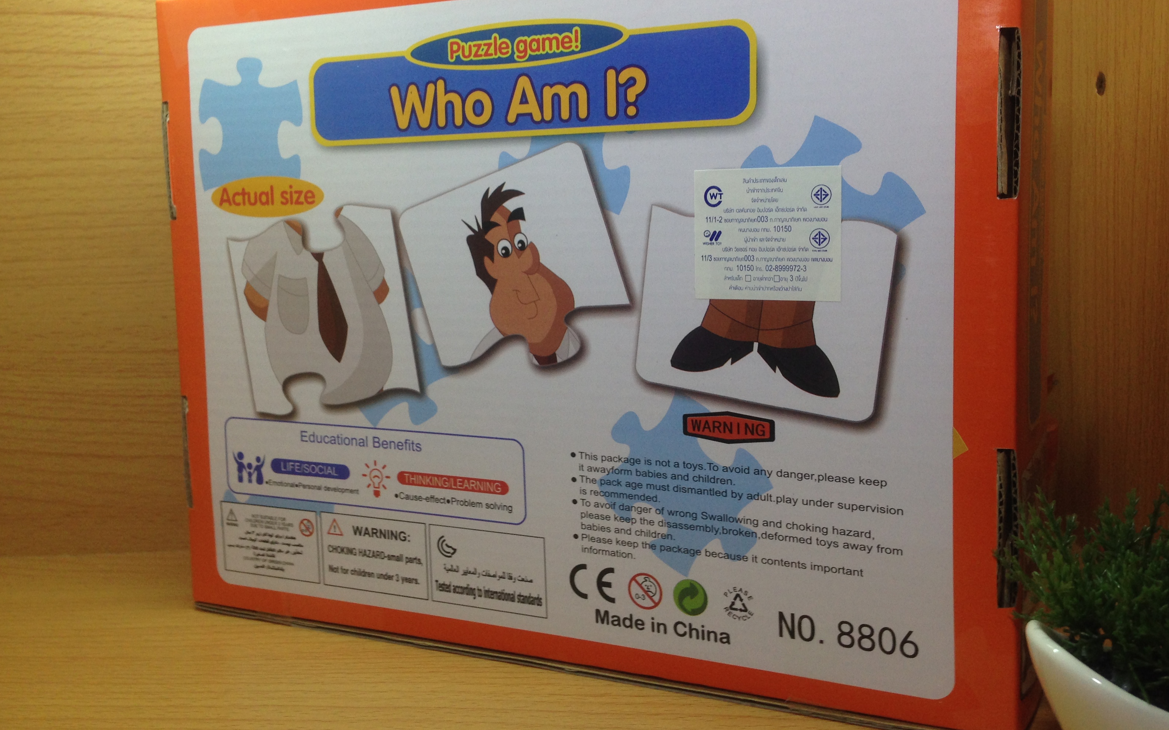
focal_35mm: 36
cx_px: 599
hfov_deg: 54.0
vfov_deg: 35.3
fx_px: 1147
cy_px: 315
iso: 64
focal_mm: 4.12
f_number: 2.4
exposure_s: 1/50
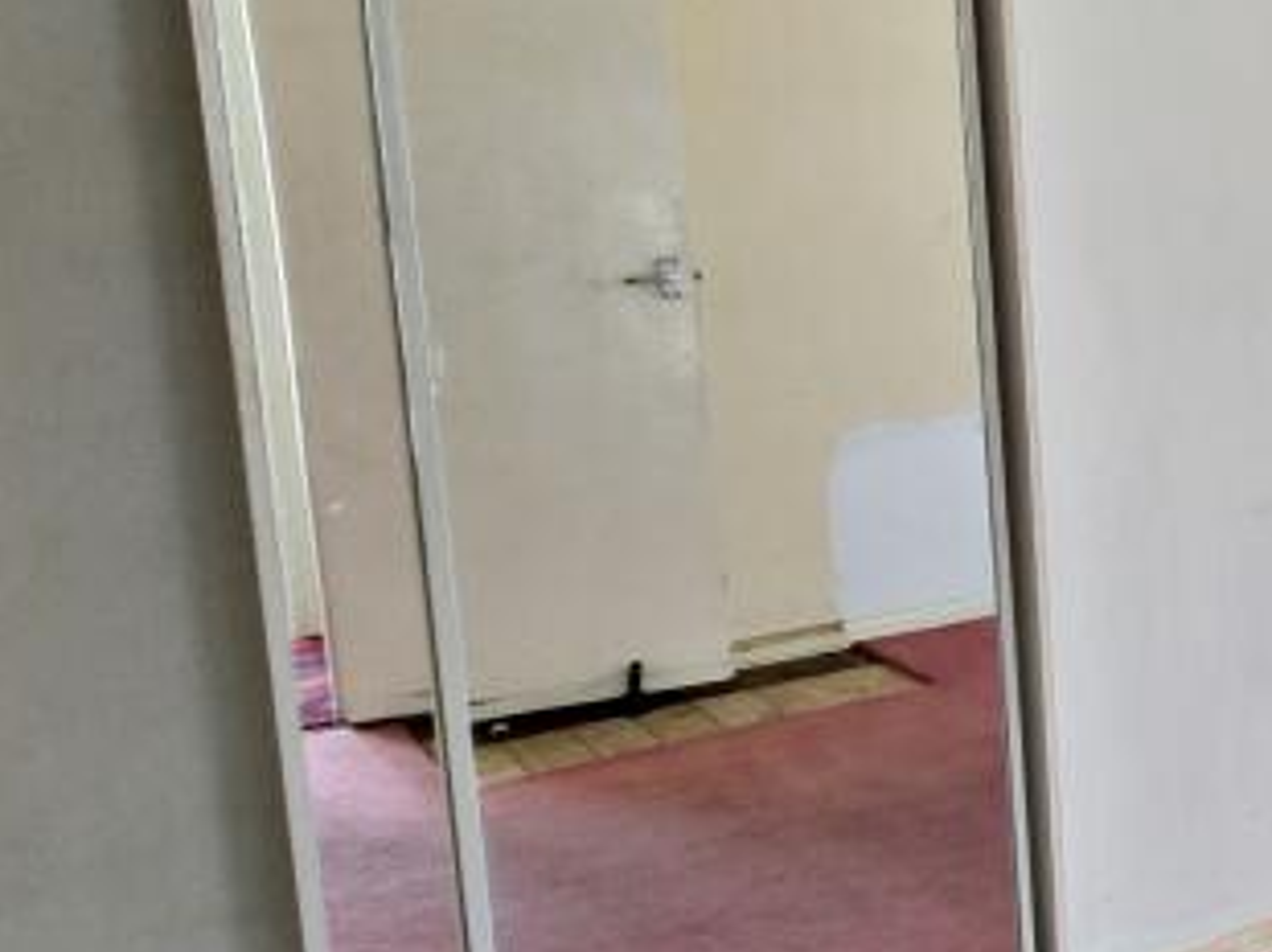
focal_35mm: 43
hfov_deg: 29.1
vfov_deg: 33.4
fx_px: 1579
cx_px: 1867
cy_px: 378
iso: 100
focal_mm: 2.2
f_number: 2.2
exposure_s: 1/50
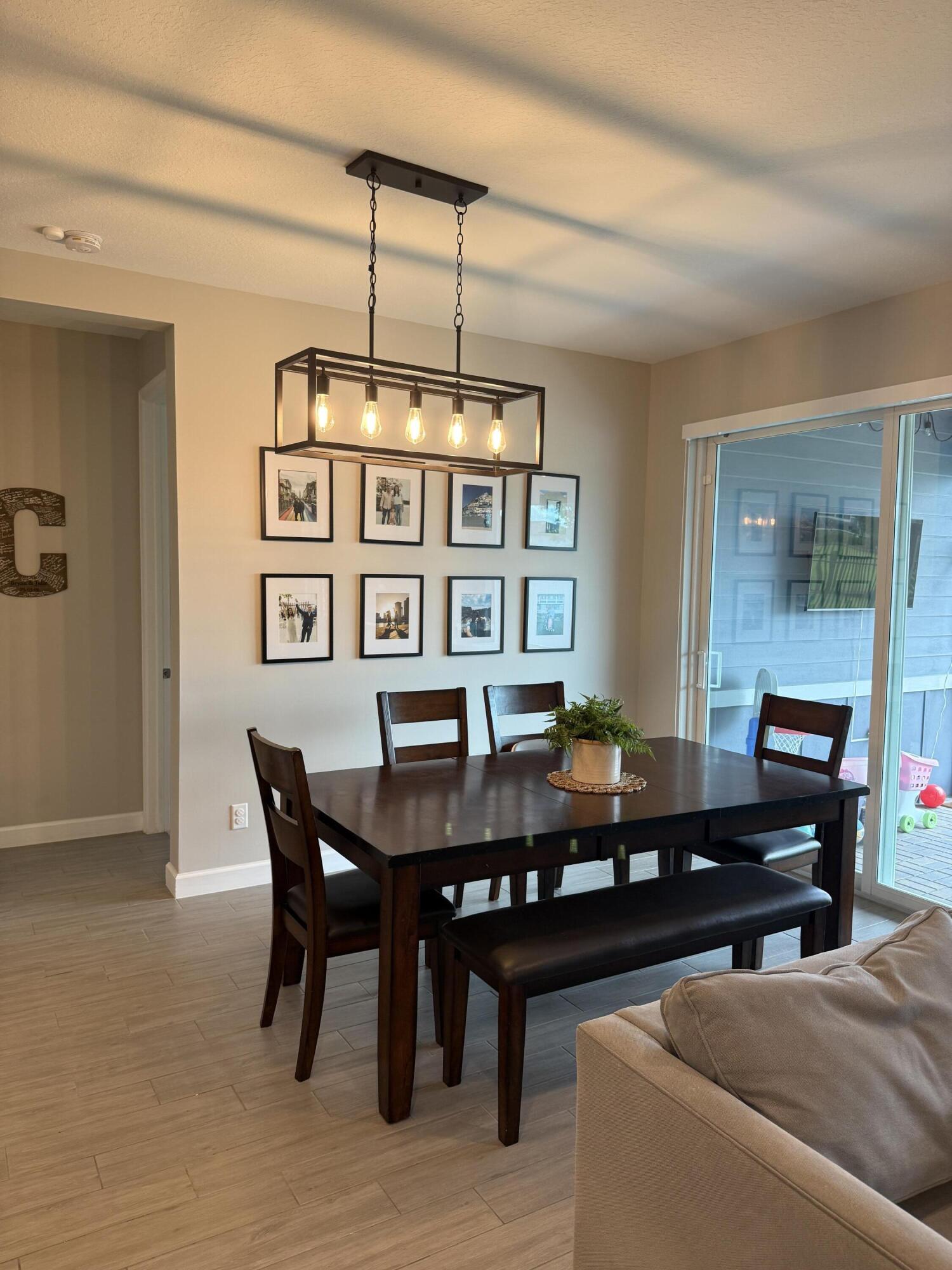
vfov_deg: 71.6
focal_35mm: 24
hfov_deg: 56.8
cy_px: 635
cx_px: 476
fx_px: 880
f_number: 1.78
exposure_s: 1/120
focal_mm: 6.76
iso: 160
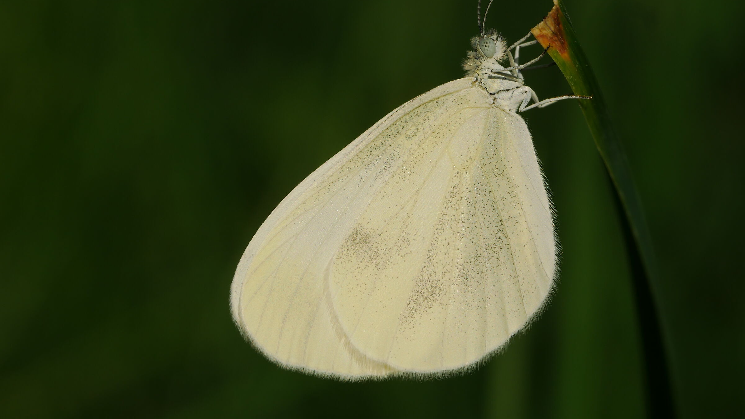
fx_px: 2588
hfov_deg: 16.4
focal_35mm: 131
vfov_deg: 9.3
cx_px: 373
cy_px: 159
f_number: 9
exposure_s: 1/250
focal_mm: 60
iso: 200
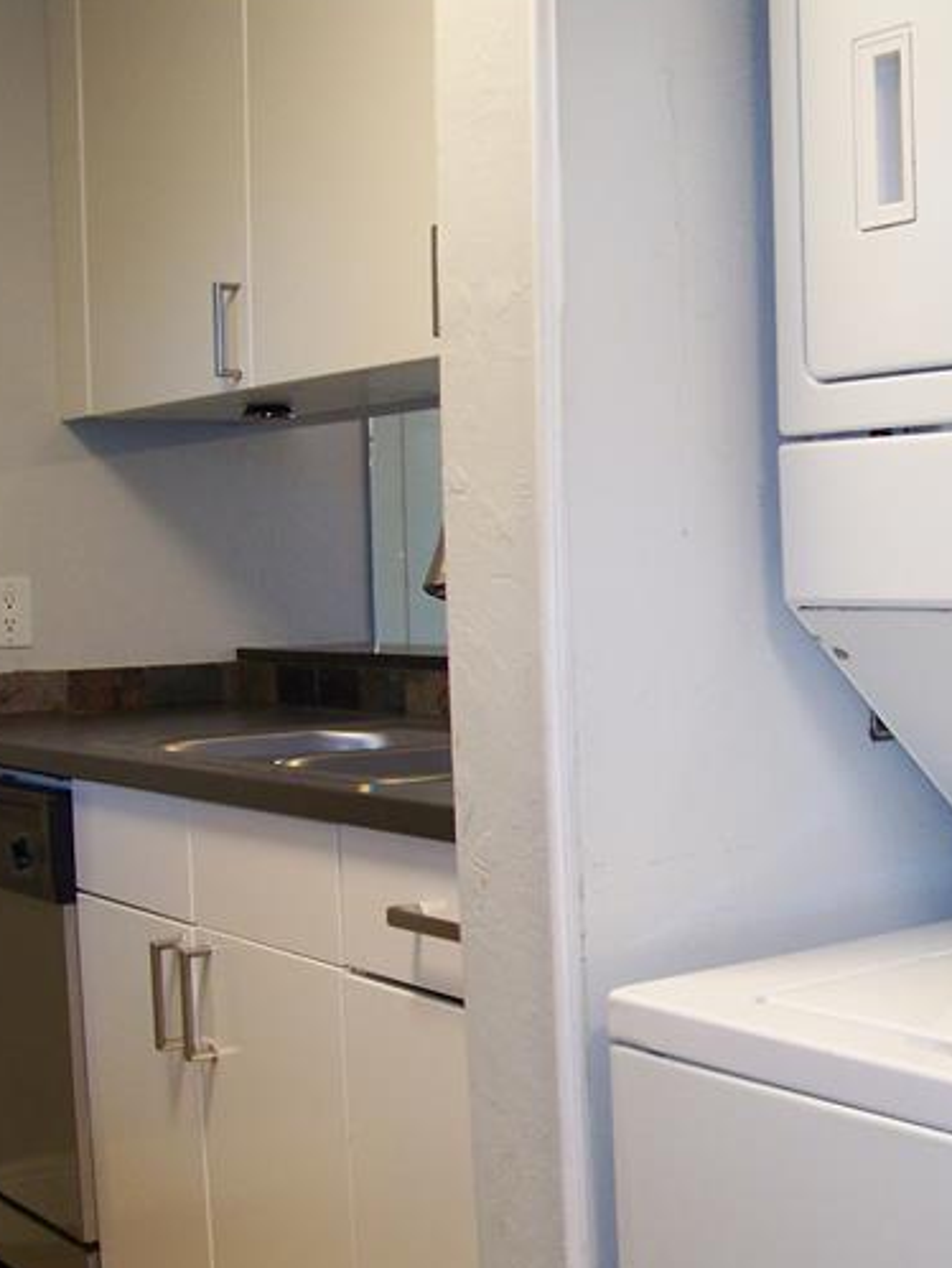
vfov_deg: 36.1
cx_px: 817
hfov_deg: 26.8
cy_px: 741
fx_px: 1942
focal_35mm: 53
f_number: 2.8
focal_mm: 5.85
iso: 160
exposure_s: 1/30
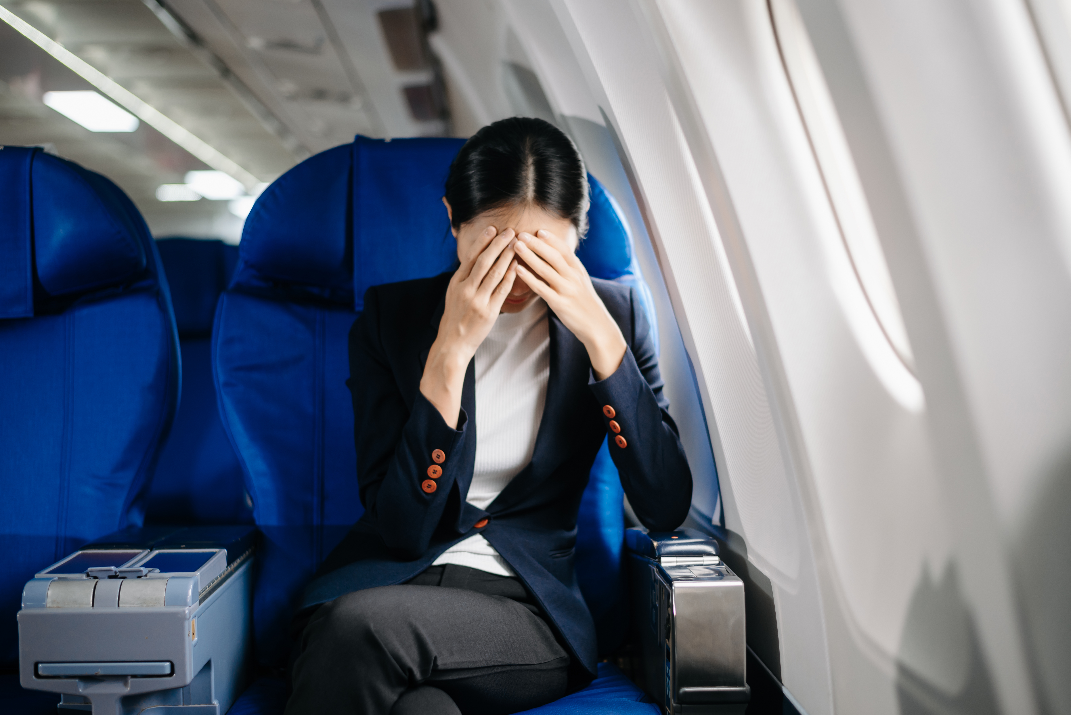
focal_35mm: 50
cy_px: 358
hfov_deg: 39.6
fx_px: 1488
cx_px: 536
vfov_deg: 27.0
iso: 200
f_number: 2.2
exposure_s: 1/125
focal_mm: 50
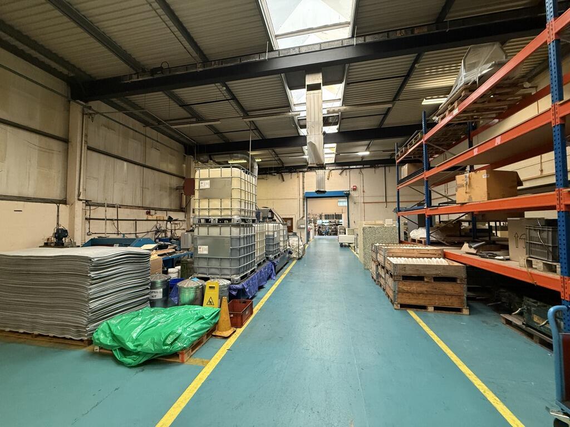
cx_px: 285
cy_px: 214
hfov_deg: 102.1
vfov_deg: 85.7
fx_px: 231
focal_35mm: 14
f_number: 2.2
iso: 320
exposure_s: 1/50
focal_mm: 2.22
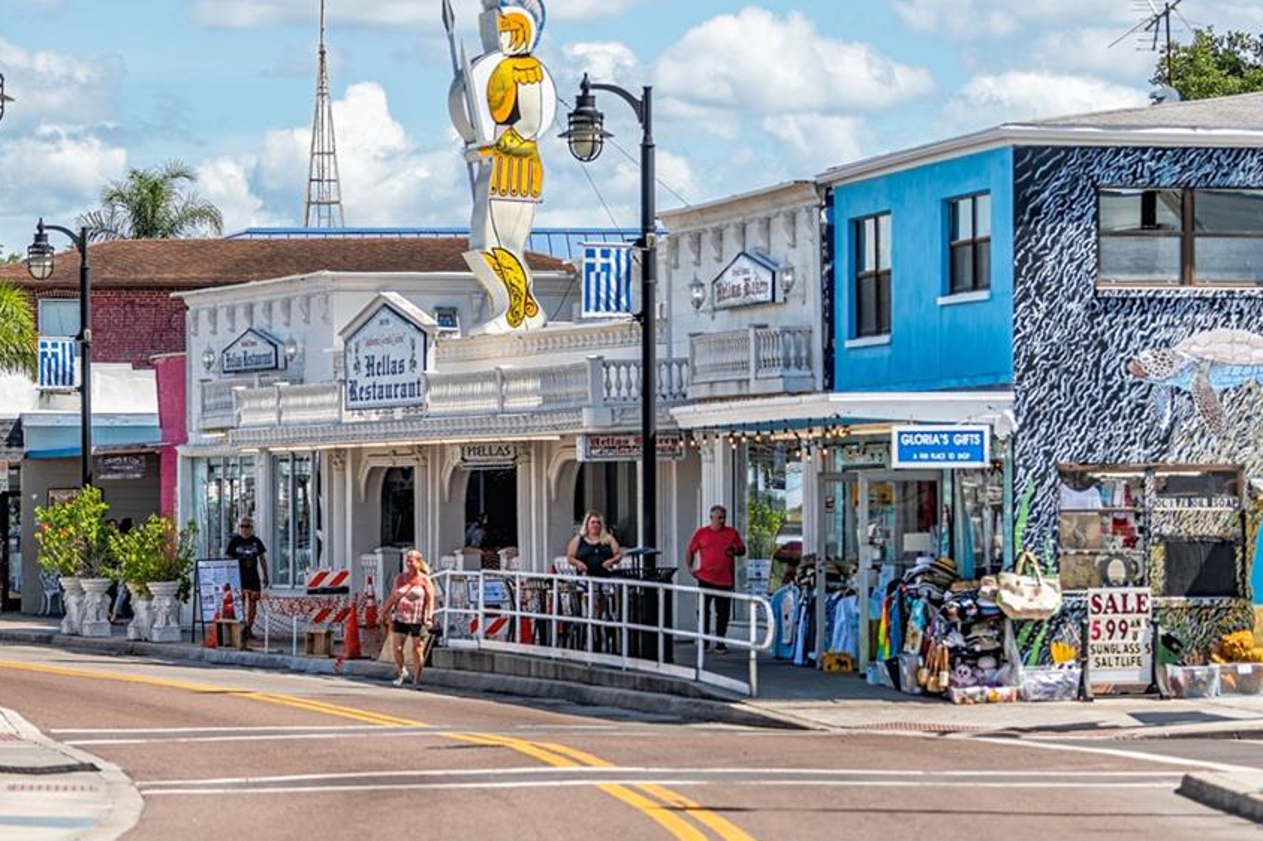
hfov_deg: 12.6
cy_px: 403
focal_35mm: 163
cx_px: 428
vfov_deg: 8.4
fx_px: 5716
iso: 64
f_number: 2.8
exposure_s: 1/2000
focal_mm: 86
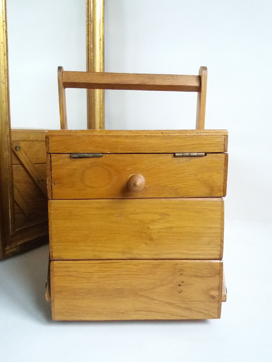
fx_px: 293
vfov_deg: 63.4
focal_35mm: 28
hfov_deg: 49.7
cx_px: 136
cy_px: 181
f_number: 1.9
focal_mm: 3.7
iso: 400
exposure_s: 1/100
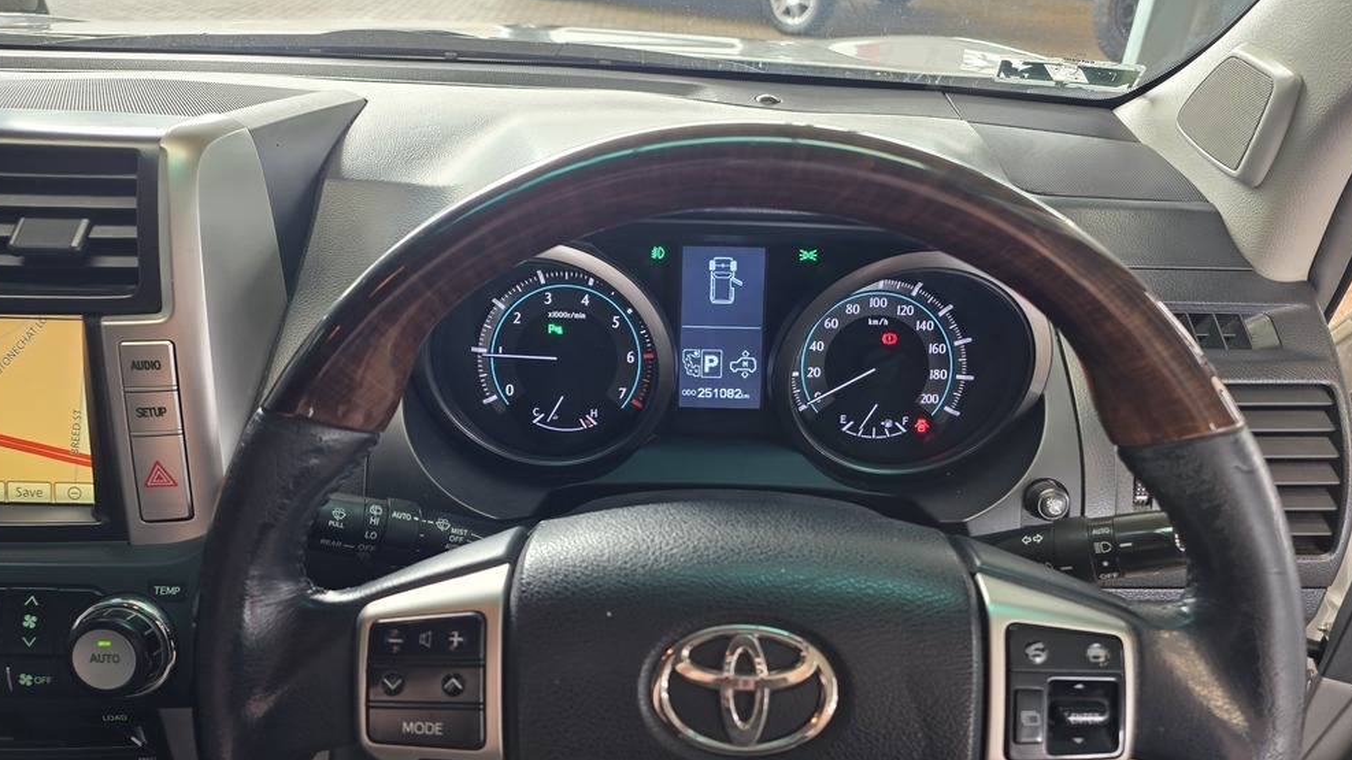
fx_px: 932
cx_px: 682
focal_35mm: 26
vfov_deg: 44.2
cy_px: 455
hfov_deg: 71.9
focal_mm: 6.25
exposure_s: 1/50
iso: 64
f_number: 1.7
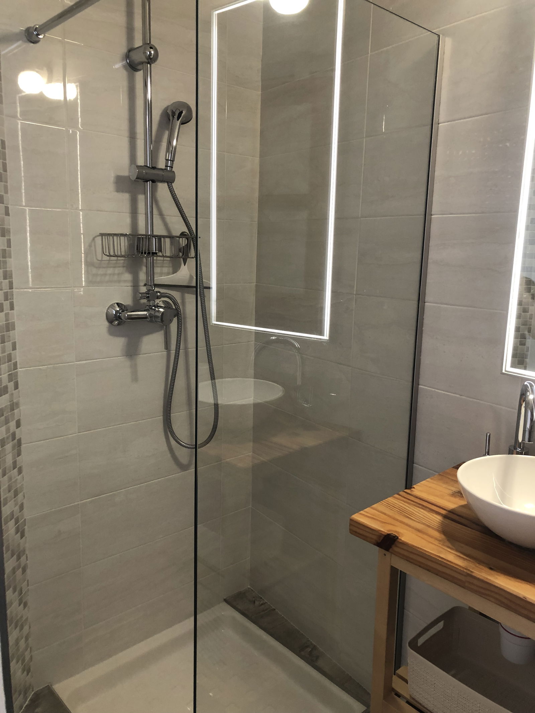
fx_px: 577
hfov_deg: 49.7
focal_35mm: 28
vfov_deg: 63.4
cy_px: 356
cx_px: 268
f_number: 1.8
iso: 40
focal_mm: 3.99
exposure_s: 1/17
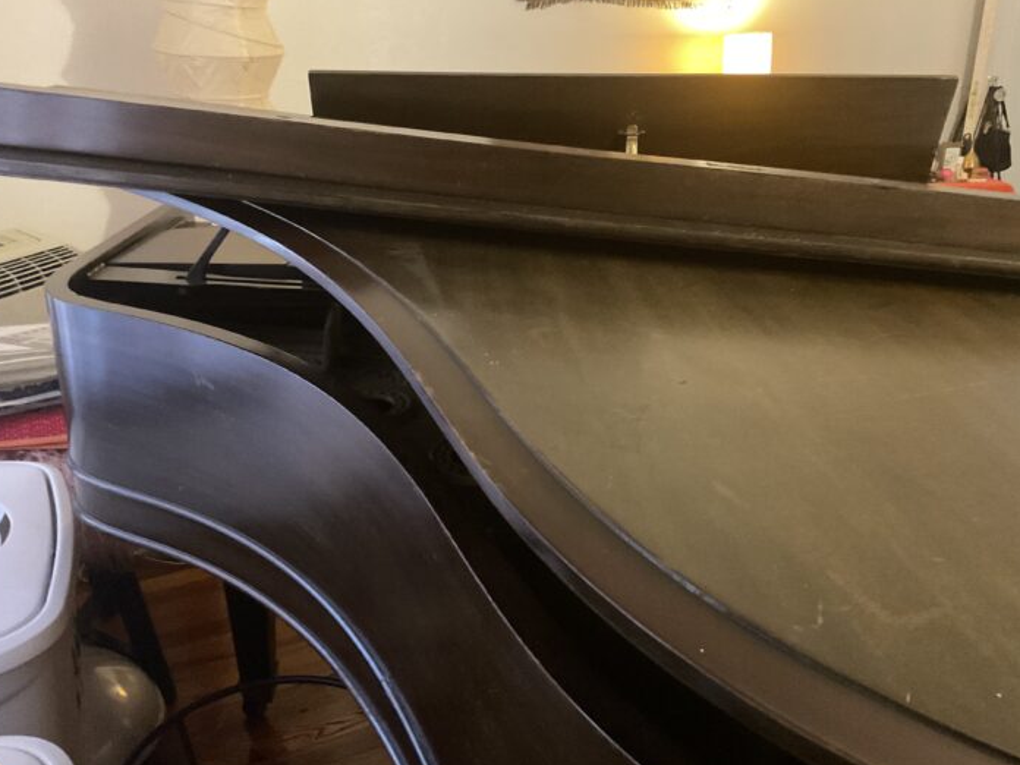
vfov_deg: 44.1
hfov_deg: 56.8
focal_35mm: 32
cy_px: 359
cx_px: 519
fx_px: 943
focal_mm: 3
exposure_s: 1/20
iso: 500
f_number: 1.8
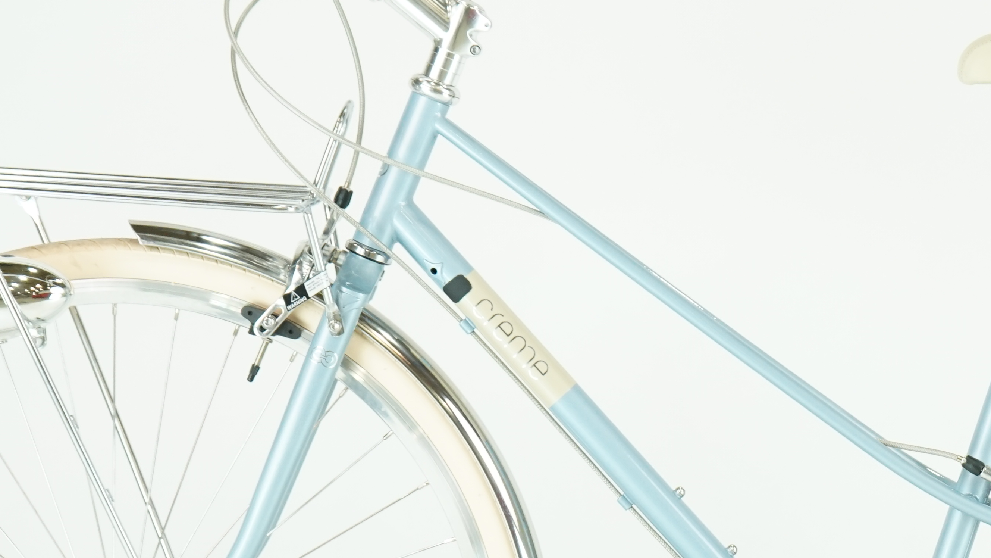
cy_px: 374
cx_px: 780
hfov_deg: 14.4
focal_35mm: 149
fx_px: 3916
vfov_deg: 8.1
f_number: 5.6
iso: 1600
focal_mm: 63
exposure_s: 1/200
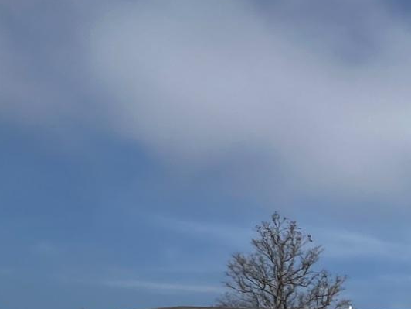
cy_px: 425
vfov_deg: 24.5
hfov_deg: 25.1
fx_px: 594
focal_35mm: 50
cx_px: 664
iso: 32
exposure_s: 1/3425
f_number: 1.8
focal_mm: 1.57
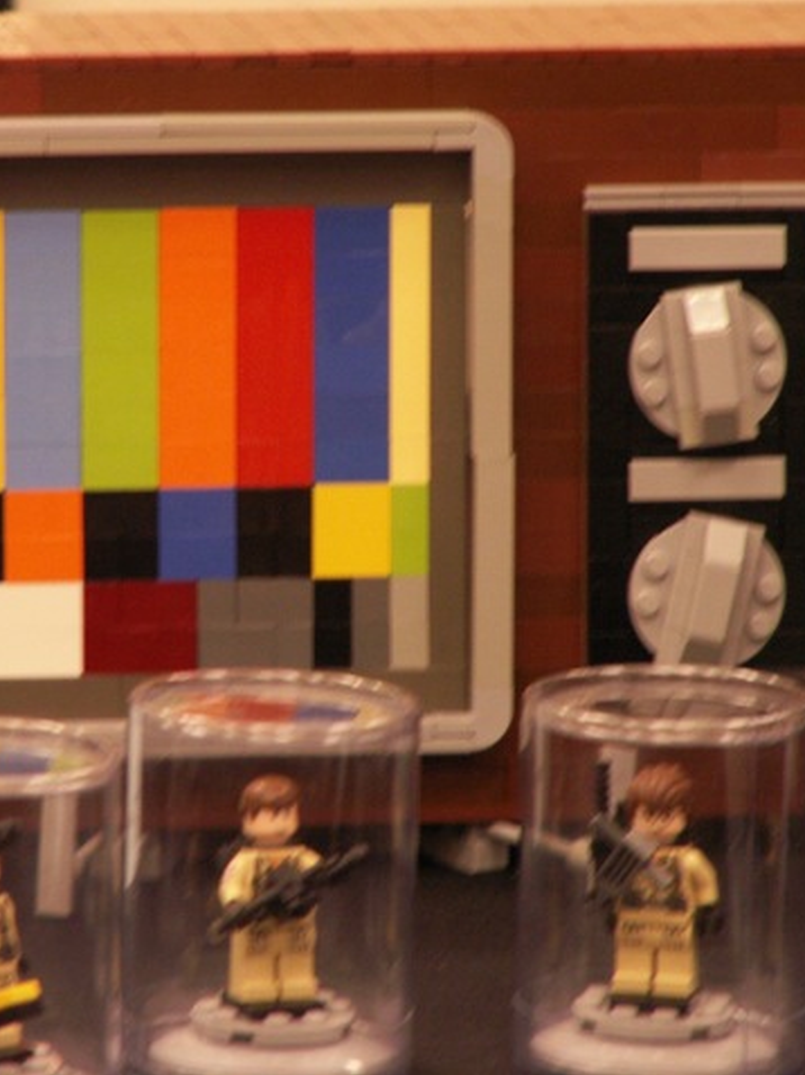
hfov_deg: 2.7
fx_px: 16883
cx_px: 243
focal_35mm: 544
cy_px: 538
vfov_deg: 3.6
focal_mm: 67.31
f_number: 4.5
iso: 160
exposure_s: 1/10
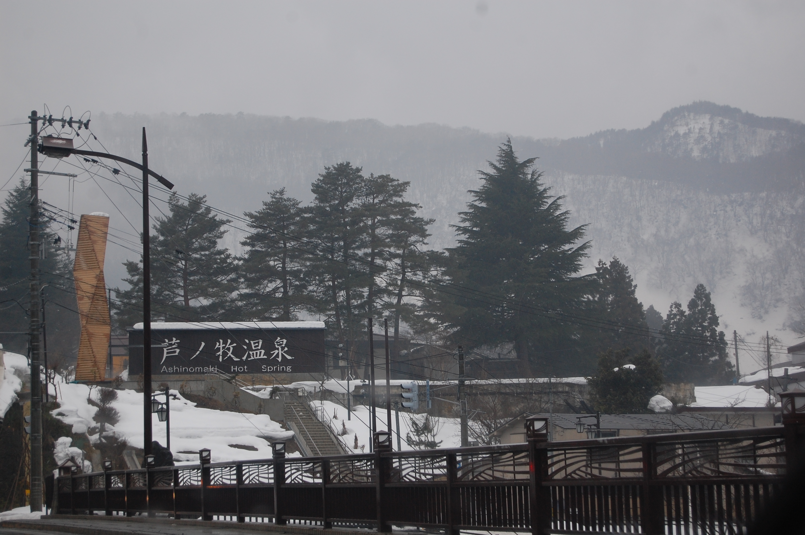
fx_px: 1843
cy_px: 268
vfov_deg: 16.5
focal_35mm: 82
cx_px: 402
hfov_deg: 24.6
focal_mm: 55
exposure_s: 1/125
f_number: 5.6
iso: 320
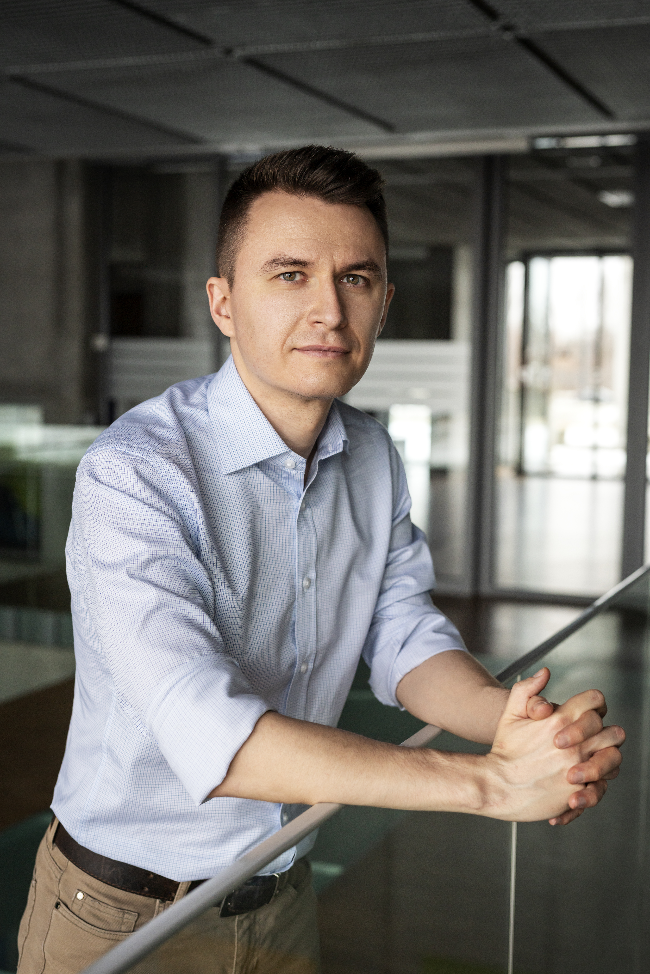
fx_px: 1354
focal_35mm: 50
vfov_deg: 39.6
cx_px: 325
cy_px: 487
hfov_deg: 27.0
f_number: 3.5
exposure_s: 1/160
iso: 500
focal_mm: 50
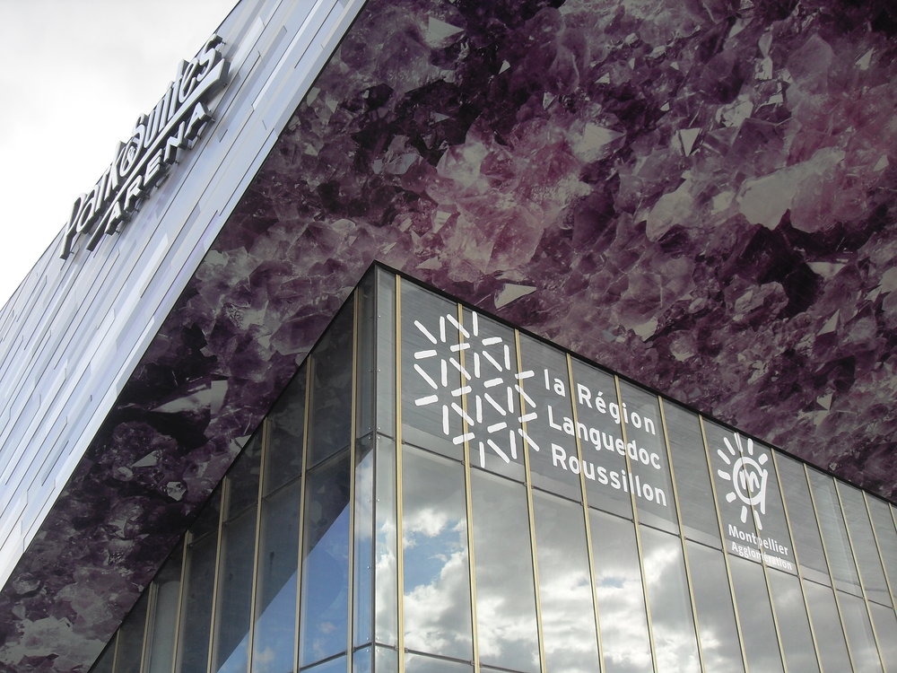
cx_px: 448
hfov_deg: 50.1
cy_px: 336
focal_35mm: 37
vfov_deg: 38.7
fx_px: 959
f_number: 2.8
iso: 80
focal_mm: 6.3
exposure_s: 1/180
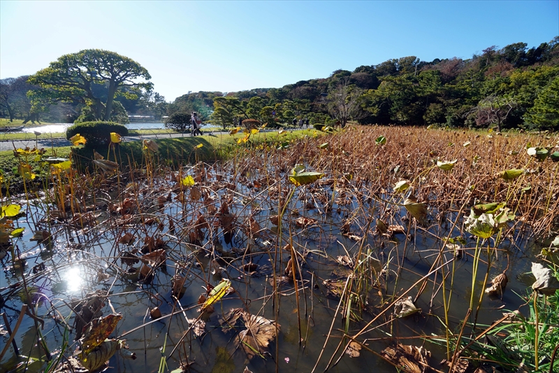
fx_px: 233
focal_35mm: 15
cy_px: 186
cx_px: 280
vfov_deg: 77.3
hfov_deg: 100.4
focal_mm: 10
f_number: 5.6
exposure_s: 1/320
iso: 100
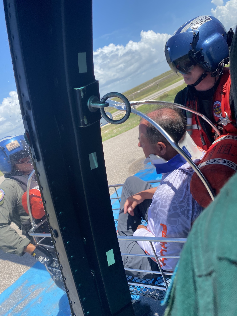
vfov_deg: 67.3
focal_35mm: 26
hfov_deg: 53.1
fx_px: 237
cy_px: 158
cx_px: 118
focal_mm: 4.25
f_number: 1.8
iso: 32
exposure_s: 1/1585
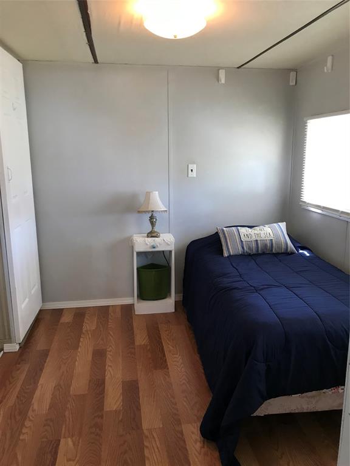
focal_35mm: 28
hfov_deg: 49.7
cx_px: 175
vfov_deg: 63.4
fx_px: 377
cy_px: 233
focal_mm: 3.99
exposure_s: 1/30
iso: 40
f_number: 1.8
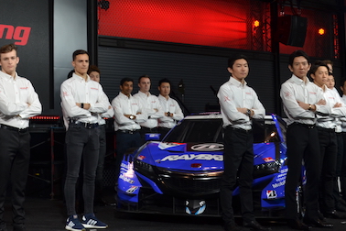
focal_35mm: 73
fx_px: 701
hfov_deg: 27.3
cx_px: 81
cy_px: 38
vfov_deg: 18.5
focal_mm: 27
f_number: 5.6
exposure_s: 1/125
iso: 400
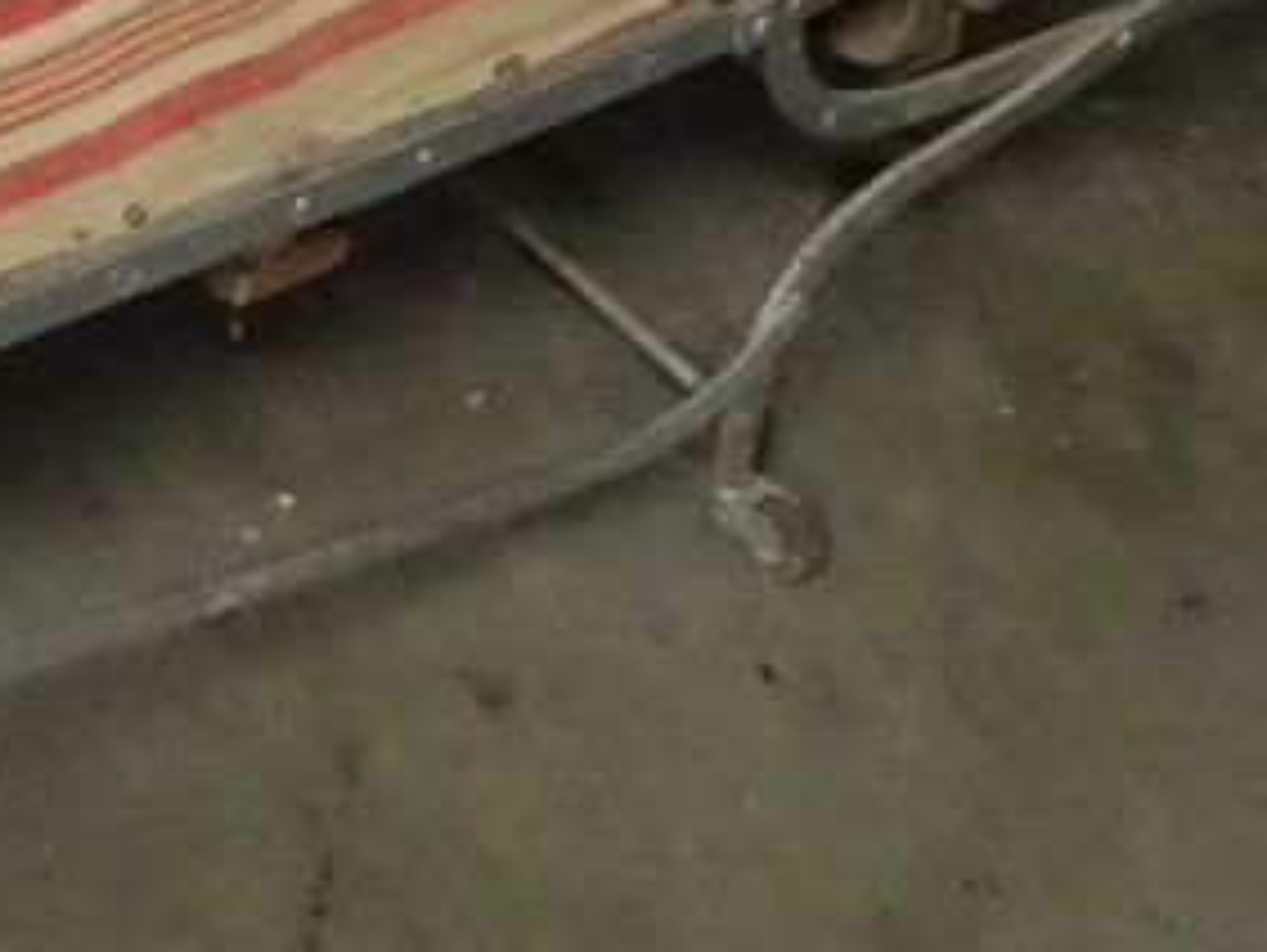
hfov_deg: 23.0
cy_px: -346
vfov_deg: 16.3
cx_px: 494
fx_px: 3114
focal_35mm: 85
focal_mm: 4.1
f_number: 3.5
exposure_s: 1/13
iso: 800
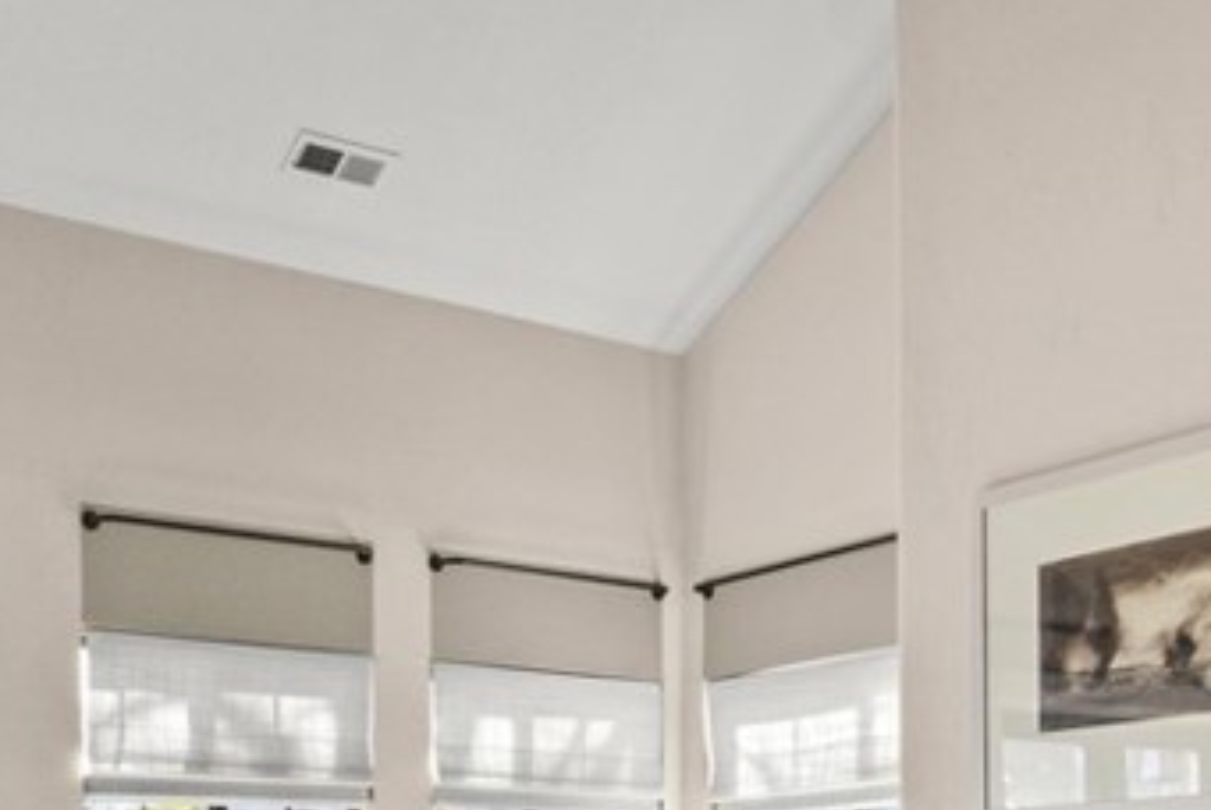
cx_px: 465
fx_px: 1666
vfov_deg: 25.4
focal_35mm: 50
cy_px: 886
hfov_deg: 39.7
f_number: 9
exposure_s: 1/3
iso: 100
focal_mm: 11
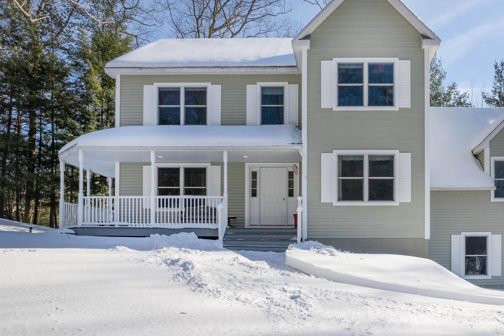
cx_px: 327
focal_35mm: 32
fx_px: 448
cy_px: 131
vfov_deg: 40.9
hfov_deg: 57.7
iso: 130
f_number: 2.8
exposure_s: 1/320
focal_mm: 8.38
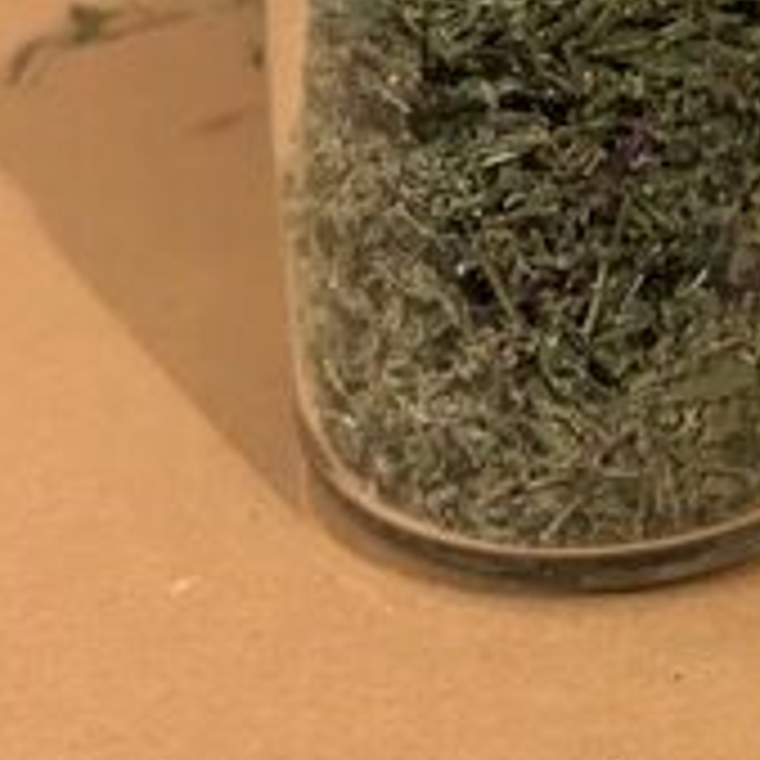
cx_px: 962
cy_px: -288
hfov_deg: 18.7
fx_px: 2161
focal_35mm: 87
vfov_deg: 18.3
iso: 400
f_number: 1.5
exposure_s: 1/60
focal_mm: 5.7
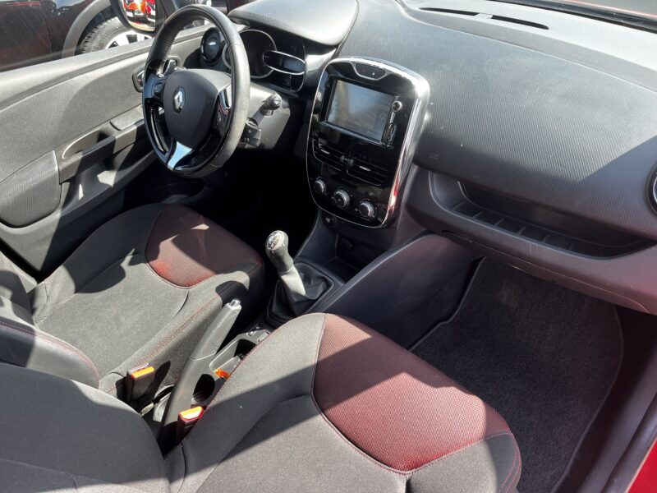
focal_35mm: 26
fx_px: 493
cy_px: 246
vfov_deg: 53.1
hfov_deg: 67.3
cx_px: 328
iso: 40
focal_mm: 5.1
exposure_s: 1/122
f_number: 1.6
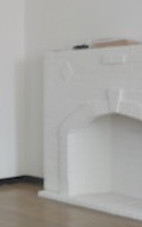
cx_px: -38
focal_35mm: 93
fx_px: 576
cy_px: 72
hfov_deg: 13.6
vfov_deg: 22.2
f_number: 3.5
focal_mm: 24
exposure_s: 1/15
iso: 200
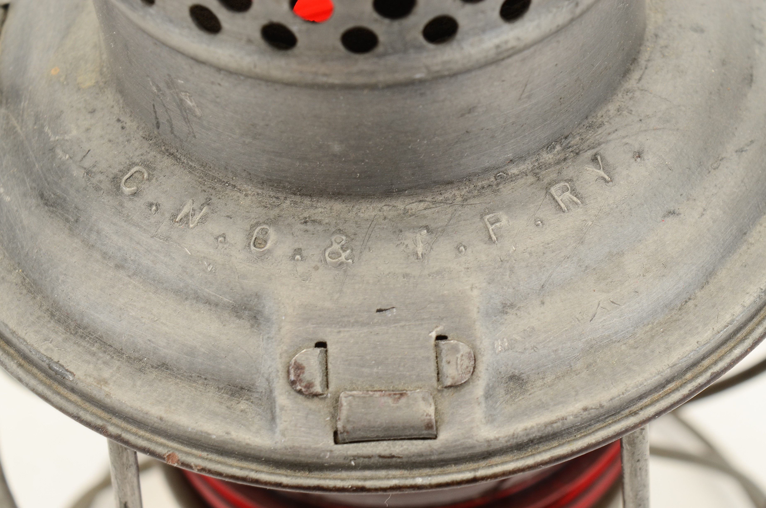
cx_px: 383
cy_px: 254
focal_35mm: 82
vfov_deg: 16.5
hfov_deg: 24.7
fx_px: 1752
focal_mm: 55
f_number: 10
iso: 250
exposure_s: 1/80
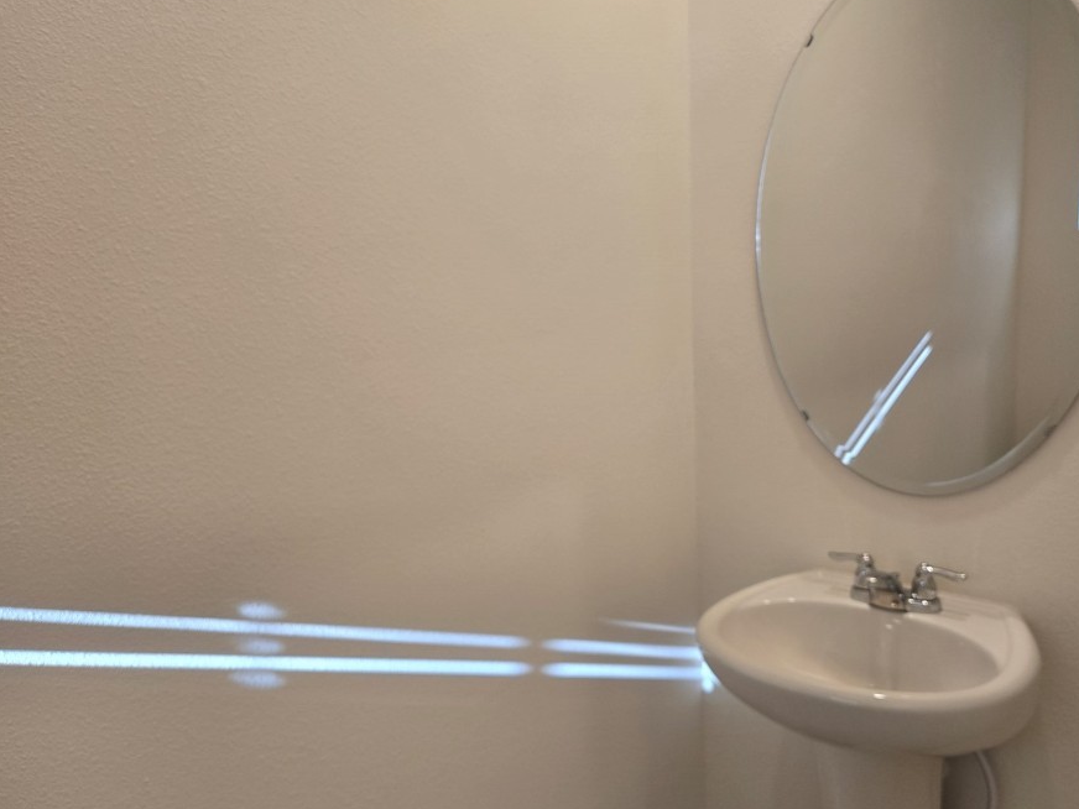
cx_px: 609
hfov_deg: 65.1
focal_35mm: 27
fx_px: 842
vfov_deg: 51.3
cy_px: 437
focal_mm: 5.4
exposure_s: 1/120
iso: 100
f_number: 1.8
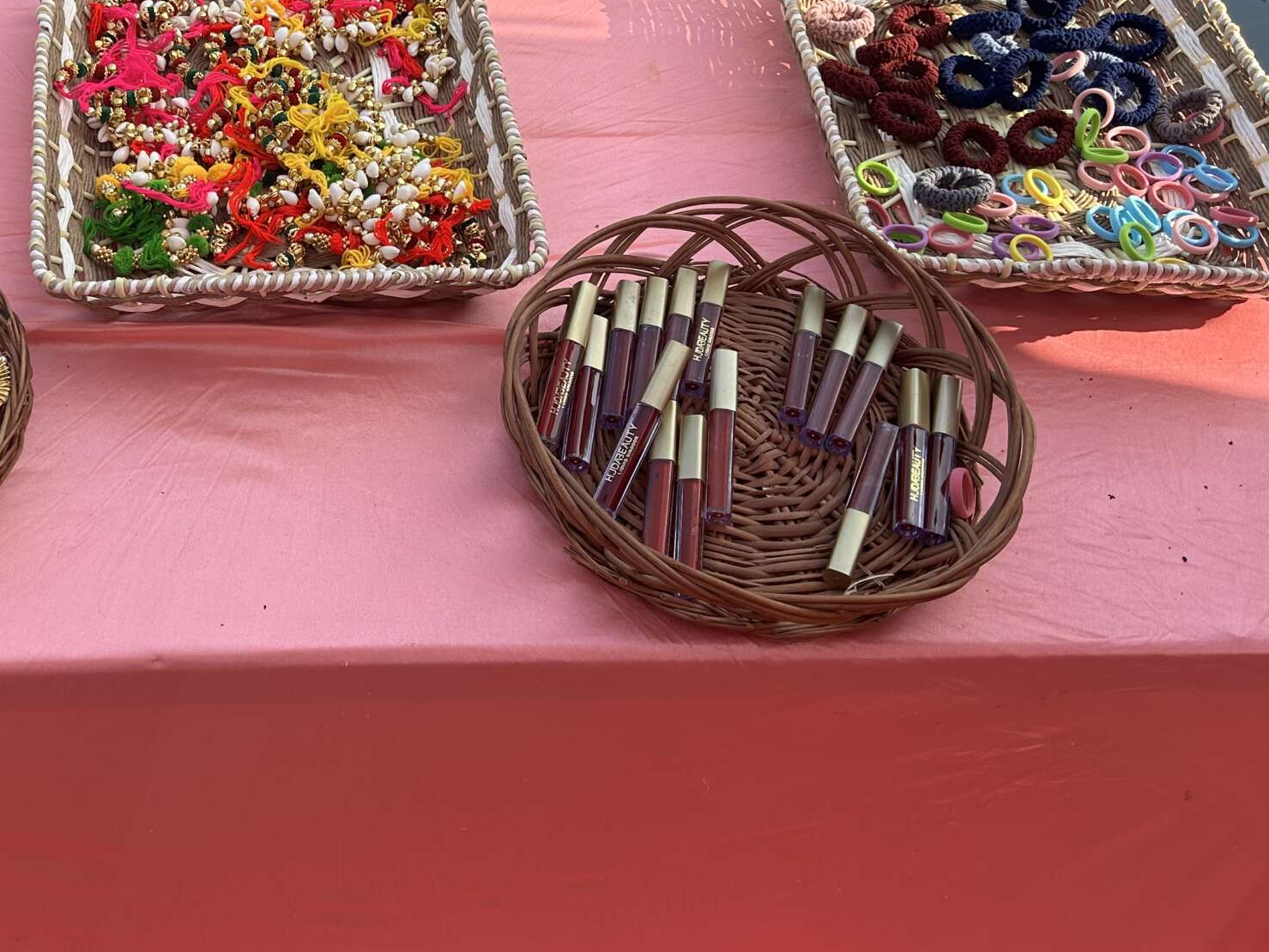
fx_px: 1650
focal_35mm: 45
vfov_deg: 31.8
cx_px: 262
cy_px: 296
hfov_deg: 40.4
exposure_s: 1/1449
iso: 50
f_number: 1.5
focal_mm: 5.7
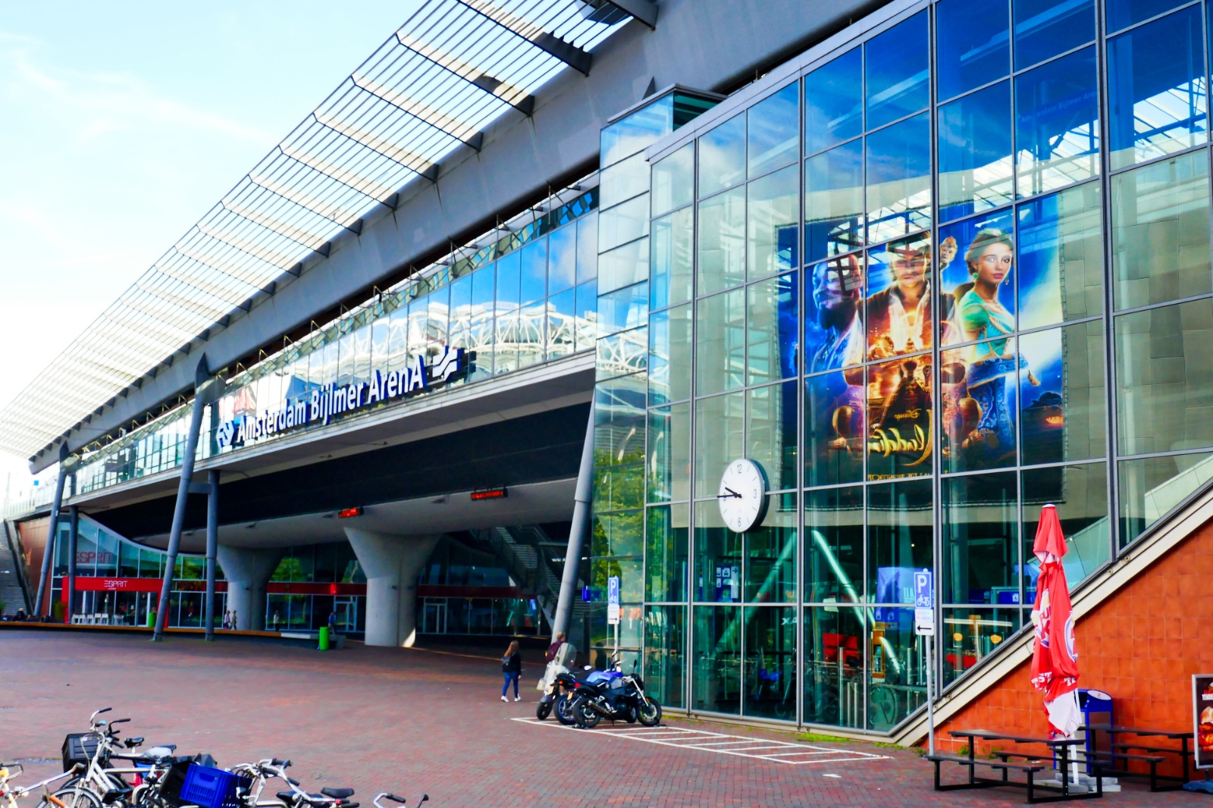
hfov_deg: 44.5
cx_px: 606
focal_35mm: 44
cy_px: 404
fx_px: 1482
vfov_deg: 30.5
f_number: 3.9
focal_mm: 16.2
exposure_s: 1/800
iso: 500
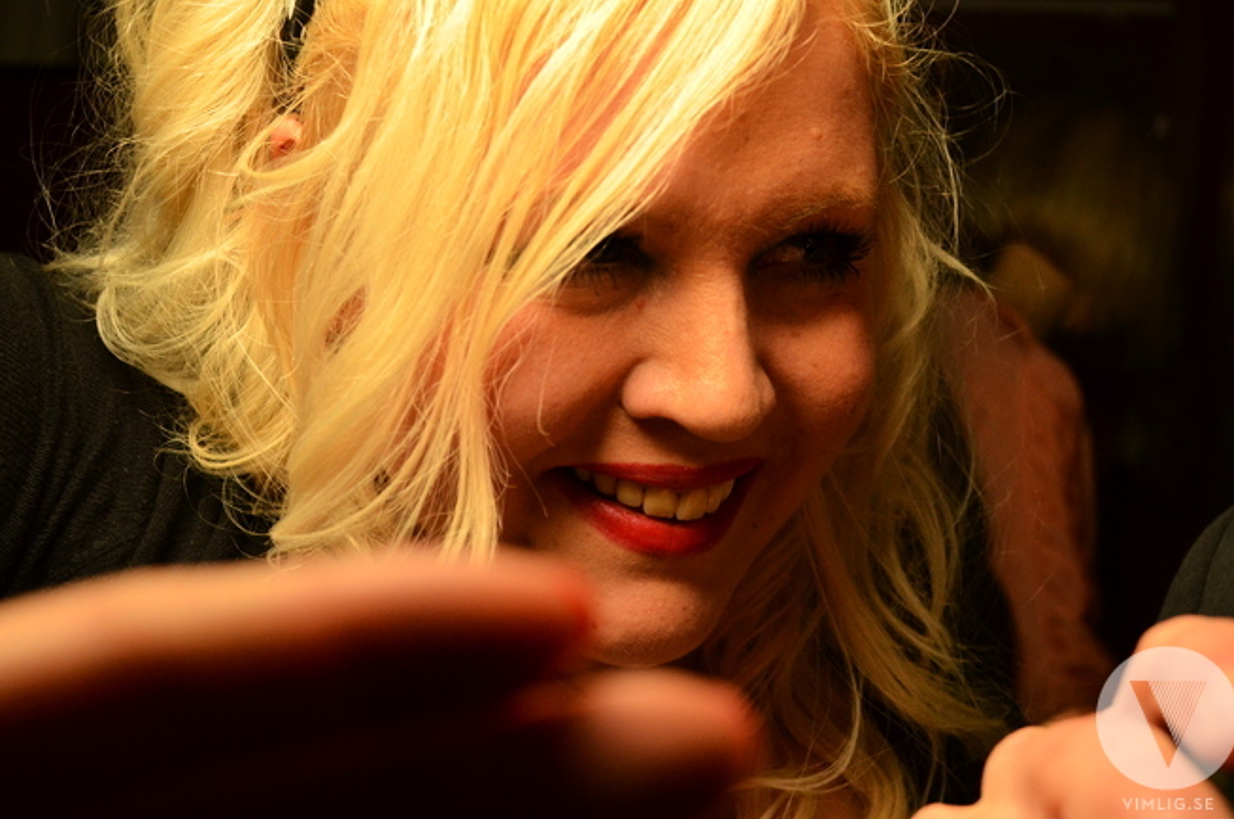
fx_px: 1540
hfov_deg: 43.7
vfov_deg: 29.8
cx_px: 618
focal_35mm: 45
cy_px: 399
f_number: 6.3
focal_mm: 28
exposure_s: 1/160
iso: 1250
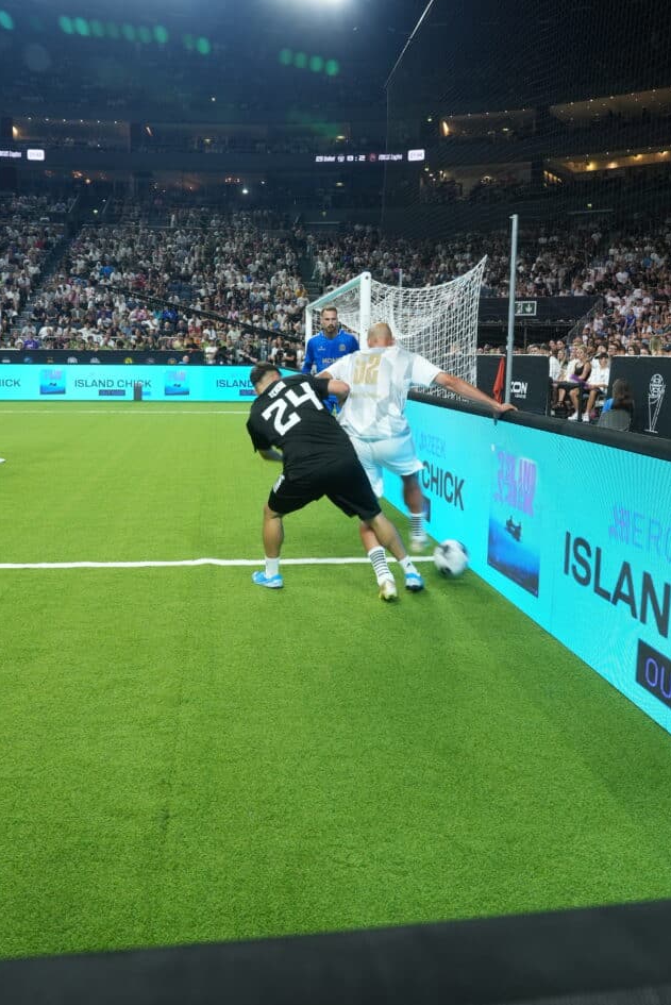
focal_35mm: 26
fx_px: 726
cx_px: 325
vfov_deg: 69.3
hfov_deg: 49.6
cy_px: 476
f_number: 6.3
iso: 800
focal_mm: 24
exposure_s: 1/60
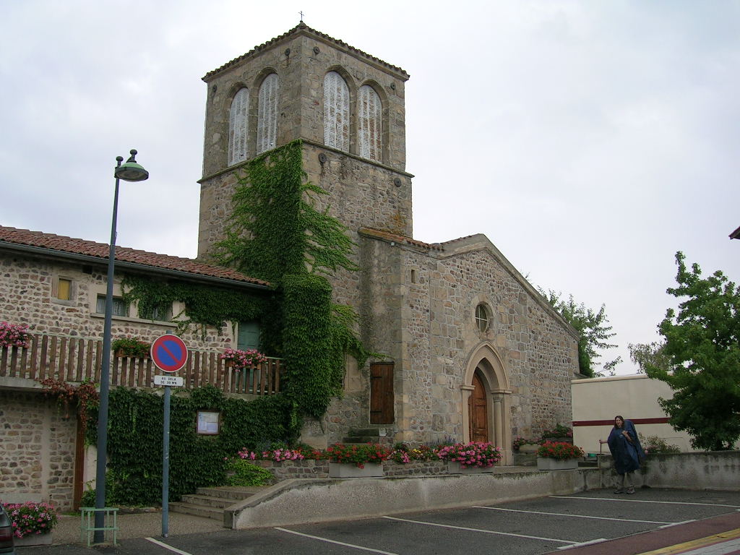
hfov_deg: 52.6
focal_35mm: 35
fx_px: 748
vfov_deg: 40.7
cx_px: 370
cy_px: 278
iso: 50
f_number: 4.8
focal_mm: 5.4
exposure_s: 1/227
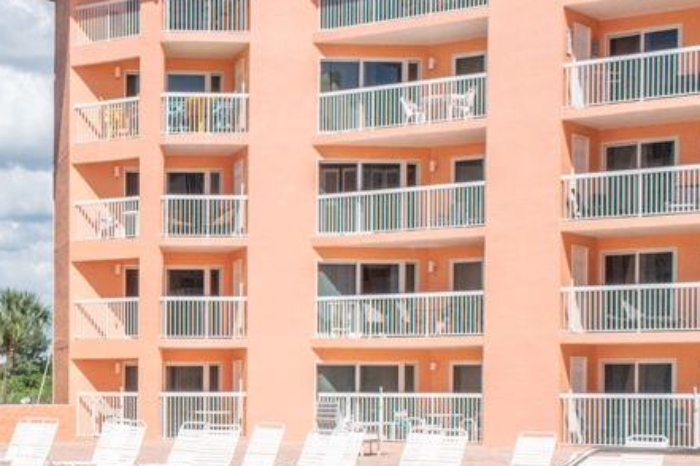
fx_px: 1695
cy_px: 315
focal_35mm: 87
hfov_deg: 22.4
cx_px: -17
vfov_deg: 15.6
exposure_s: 1/4000
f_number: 9
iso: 1000
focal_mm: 25
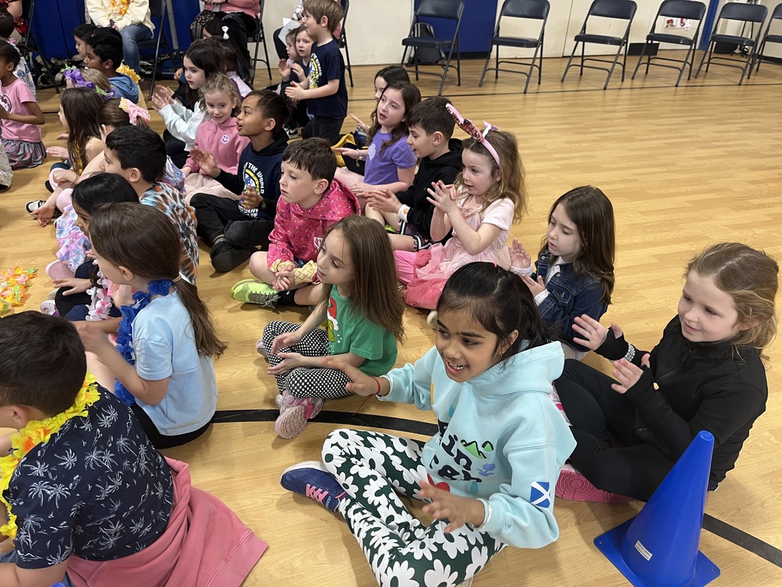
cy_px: 294
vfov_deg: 53.1
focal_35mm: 26
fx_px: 587
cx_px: 391
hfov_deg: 67.3
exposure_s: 1/60
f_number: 1.6
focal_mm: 5.1
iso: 100
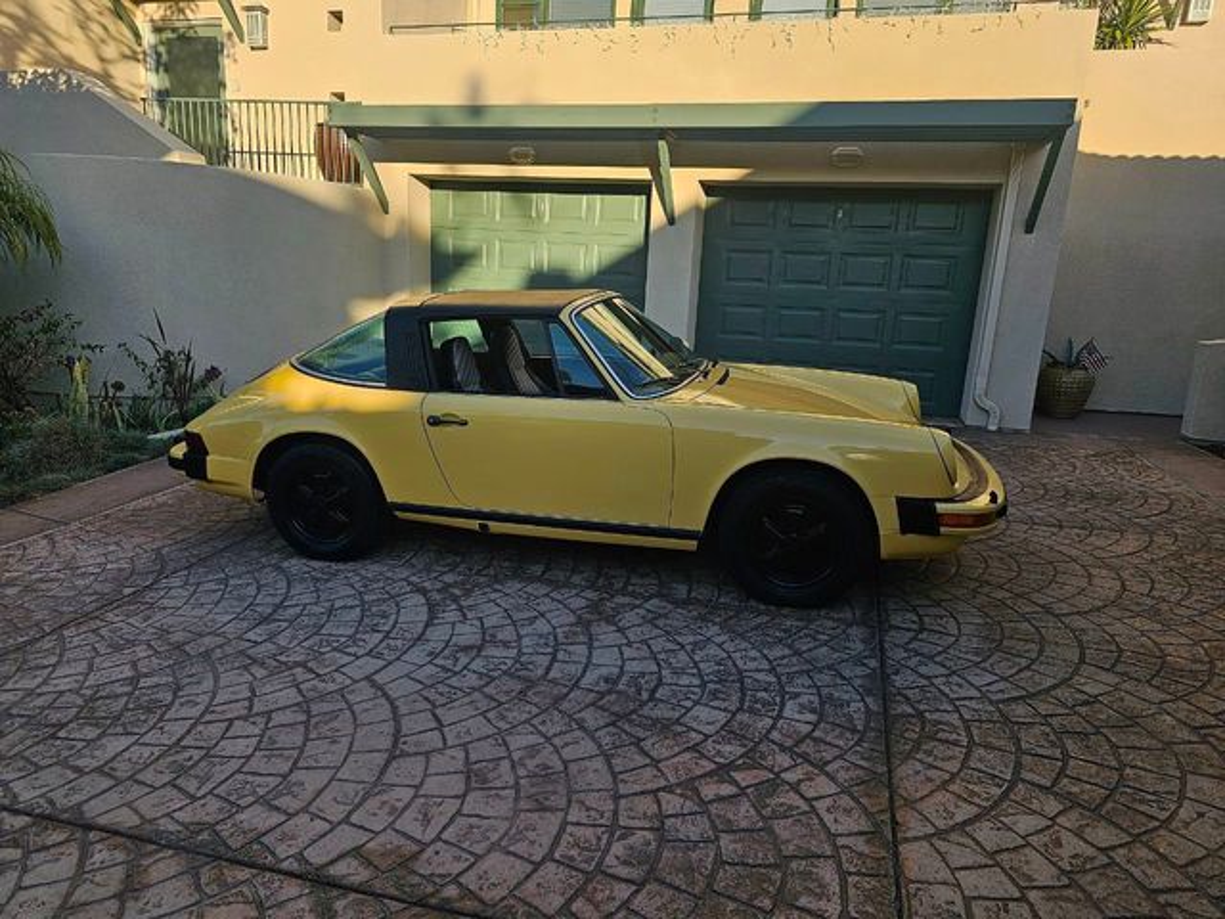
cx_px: 612
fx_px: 814
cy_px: 460
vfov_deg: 58.9
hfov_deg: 73.9
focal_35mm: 23
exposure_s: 1/373
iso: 10
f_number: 1.7
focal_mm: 6.3
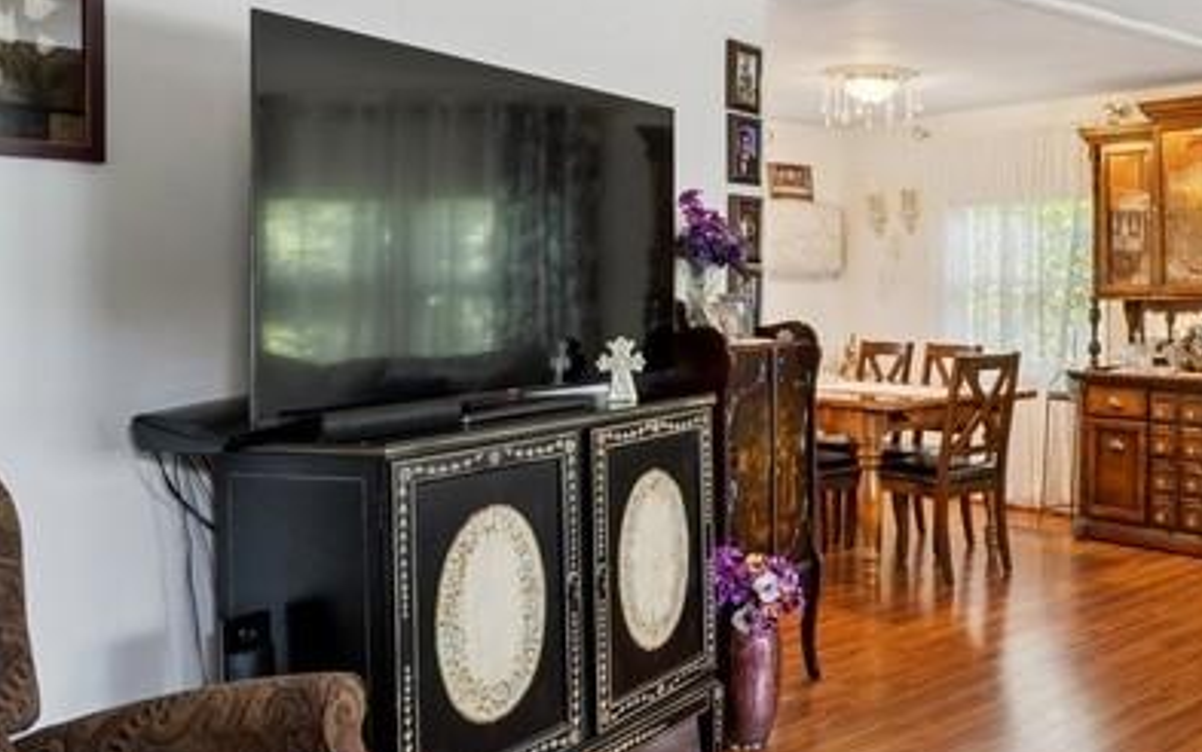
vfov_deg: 35.2
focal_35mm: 36
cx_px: 1077
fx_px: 1185
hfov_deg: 48.3
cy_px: 345
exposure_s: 1/15
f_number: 9
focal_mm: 15.5
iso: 400
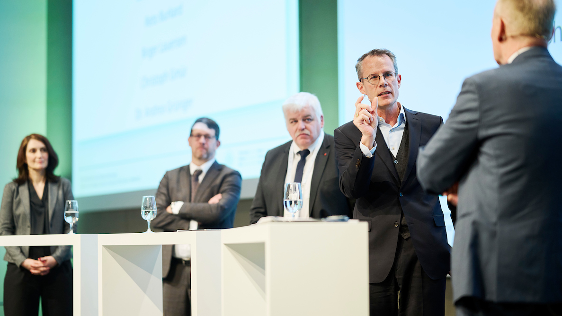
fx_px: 1341
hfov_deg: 23.7
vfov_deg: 13.4
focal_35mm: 90
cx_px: 281
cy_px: 156
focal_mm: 85
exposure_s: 1/200
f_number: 1.8
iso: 1000
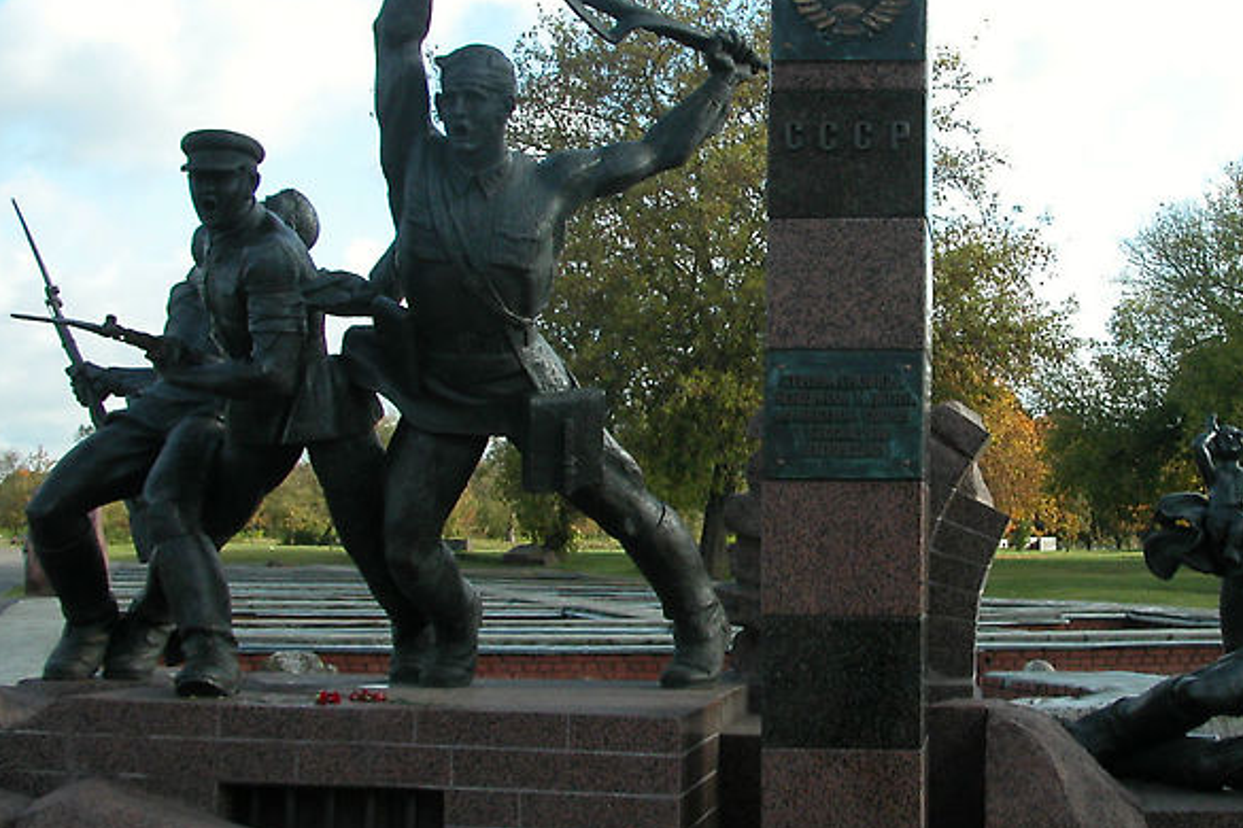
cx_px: 865
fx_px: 1933
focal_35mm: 56
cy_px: 385
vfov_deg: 24.2
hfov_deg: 35.2
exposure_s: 1/184
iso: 100
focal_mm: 8.9
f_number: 5
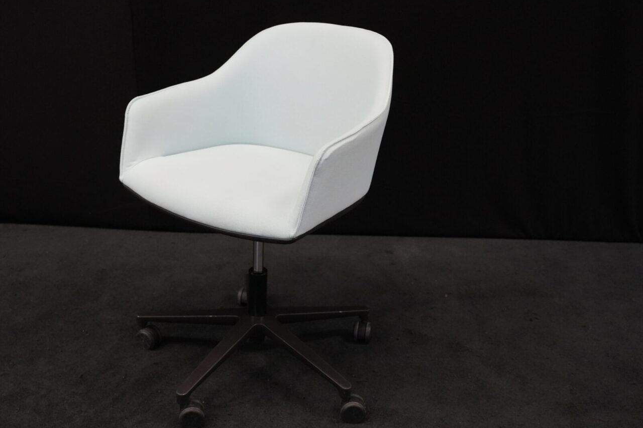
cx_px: 273
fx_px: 750
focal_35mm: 42
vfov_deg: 31.9
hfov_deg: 46.3
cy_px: 219
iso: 5000
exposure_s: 1/160
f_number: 4
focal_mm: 35
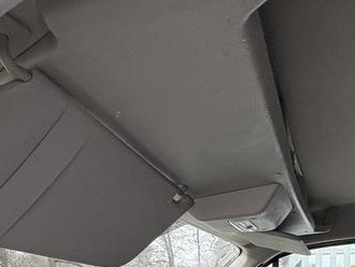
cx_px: 257
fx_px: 390
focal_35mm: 38
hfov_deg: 47.5
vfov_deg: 29.9
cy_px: 349
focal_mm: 2.22
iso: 40
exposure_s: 1/268
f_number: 2.2
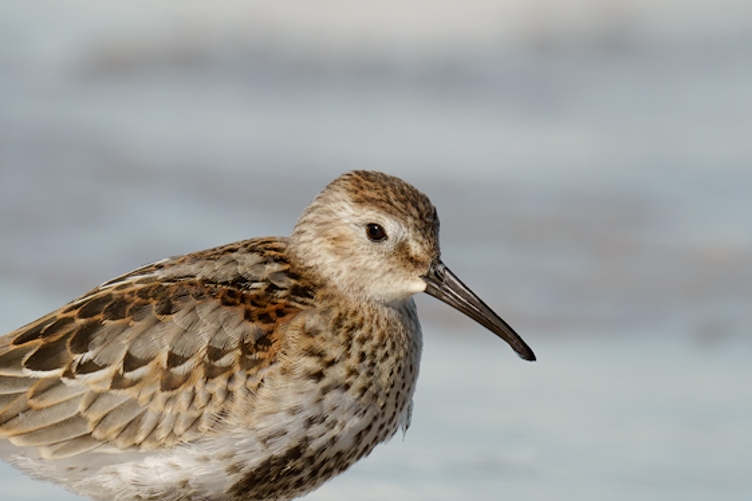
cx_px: 460
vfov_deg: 1.1
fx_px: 26819
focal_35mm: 1284
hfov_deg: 1.6
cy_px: 463
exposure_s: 1/2000
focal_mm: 600
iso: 500
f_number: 8
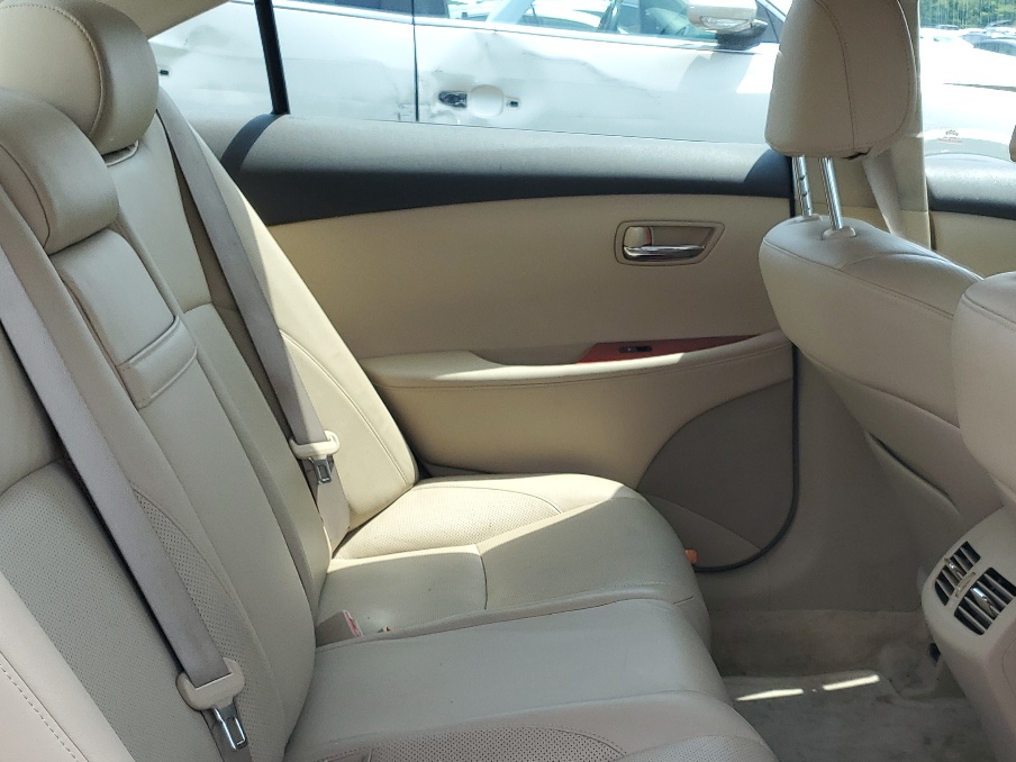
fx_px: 1350
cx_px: 601
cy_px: 490
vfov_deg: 31.3
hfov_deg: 41.1
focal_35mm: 46
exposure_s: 1/833
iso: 50
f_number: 1.5
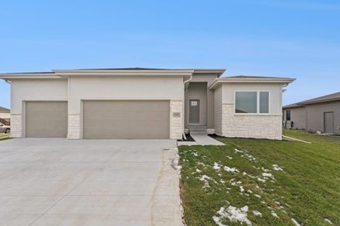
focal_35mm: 17
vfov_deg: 70.3
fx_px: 160
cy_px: 105
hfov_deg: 92.9
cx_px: 150
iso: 200
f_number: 8
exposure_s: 1/500
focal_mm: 14
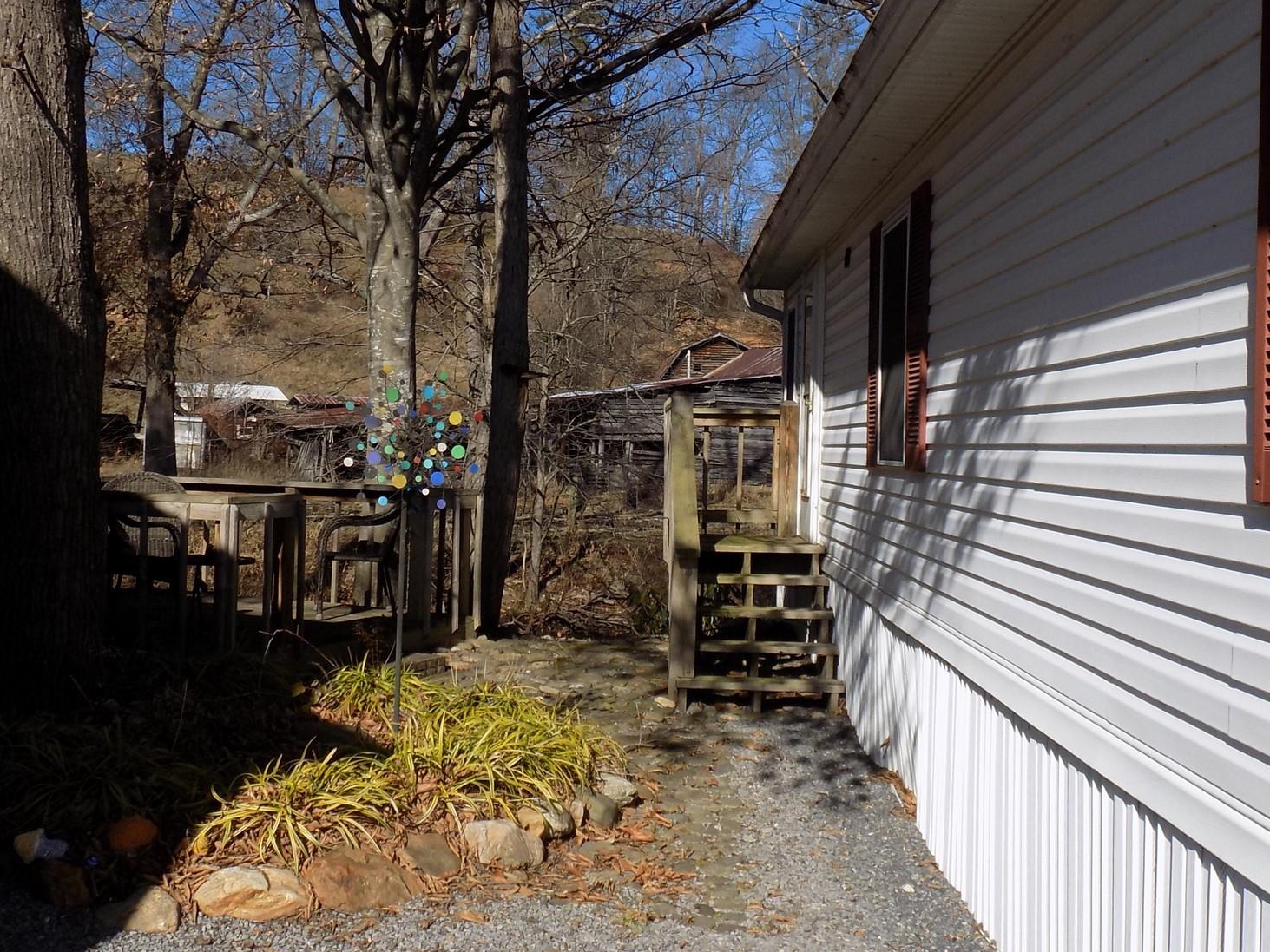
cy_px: 481
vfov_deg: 34.3
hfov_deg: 44.8
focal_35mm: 42
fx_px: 1541
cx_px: 666
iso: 80
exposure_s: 1/1250
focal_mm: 5.3
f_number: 3.3
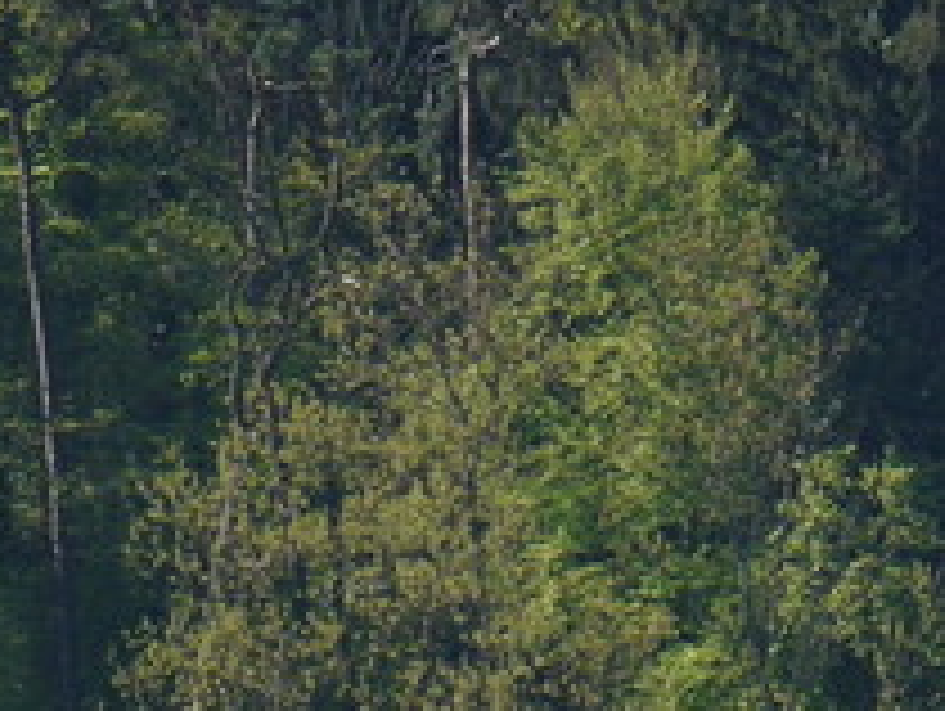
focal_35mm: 1233
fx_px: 33699
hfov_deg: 1.6
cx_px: 1066
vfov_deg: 1.2
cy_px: 1660
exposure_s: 1/500
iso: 160
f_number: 4.5
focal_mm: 108
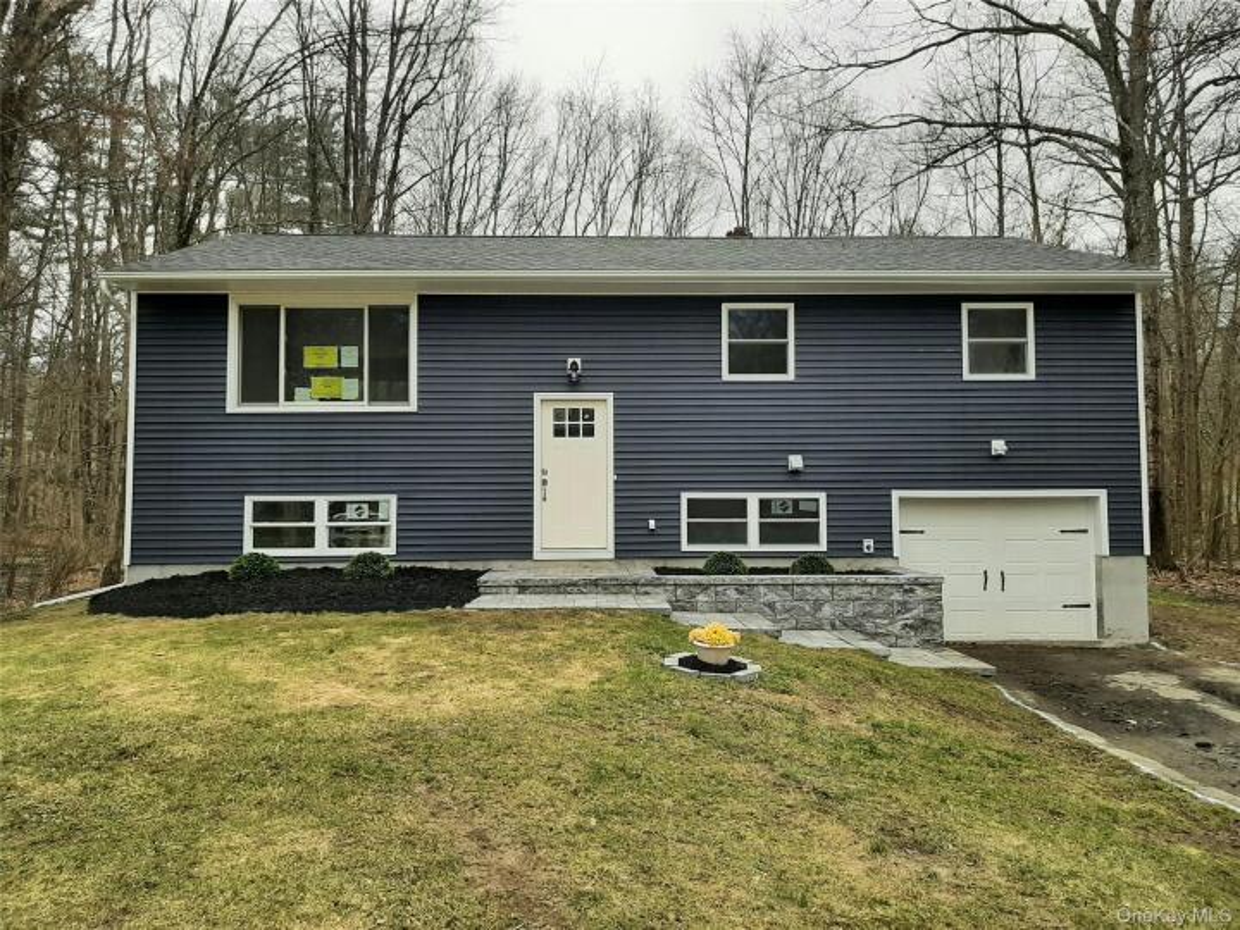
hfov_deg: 67.3
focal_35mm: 26
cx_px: 620
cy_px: 465
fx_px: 931
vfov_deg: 53.1
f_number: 1.7
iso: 40
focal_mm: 3.93
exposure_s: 1/1667
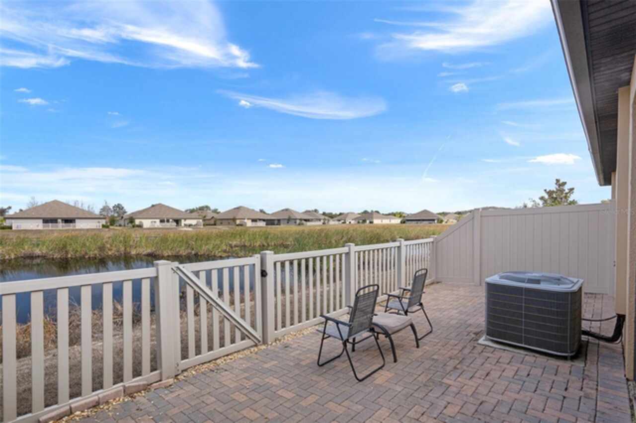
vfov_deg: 70.4
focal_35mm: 17
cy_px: 212
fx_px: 300
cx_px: 318
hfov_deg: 93.3
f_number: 8
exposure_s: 1/200
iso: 320
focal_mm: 17
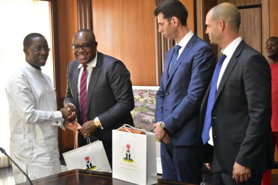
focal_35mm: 57
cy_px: 92
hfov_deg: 35.1
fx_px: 440
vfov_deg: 23.8
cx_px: 139
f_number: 4.8
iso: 6400
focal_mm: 38
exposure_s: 1/60
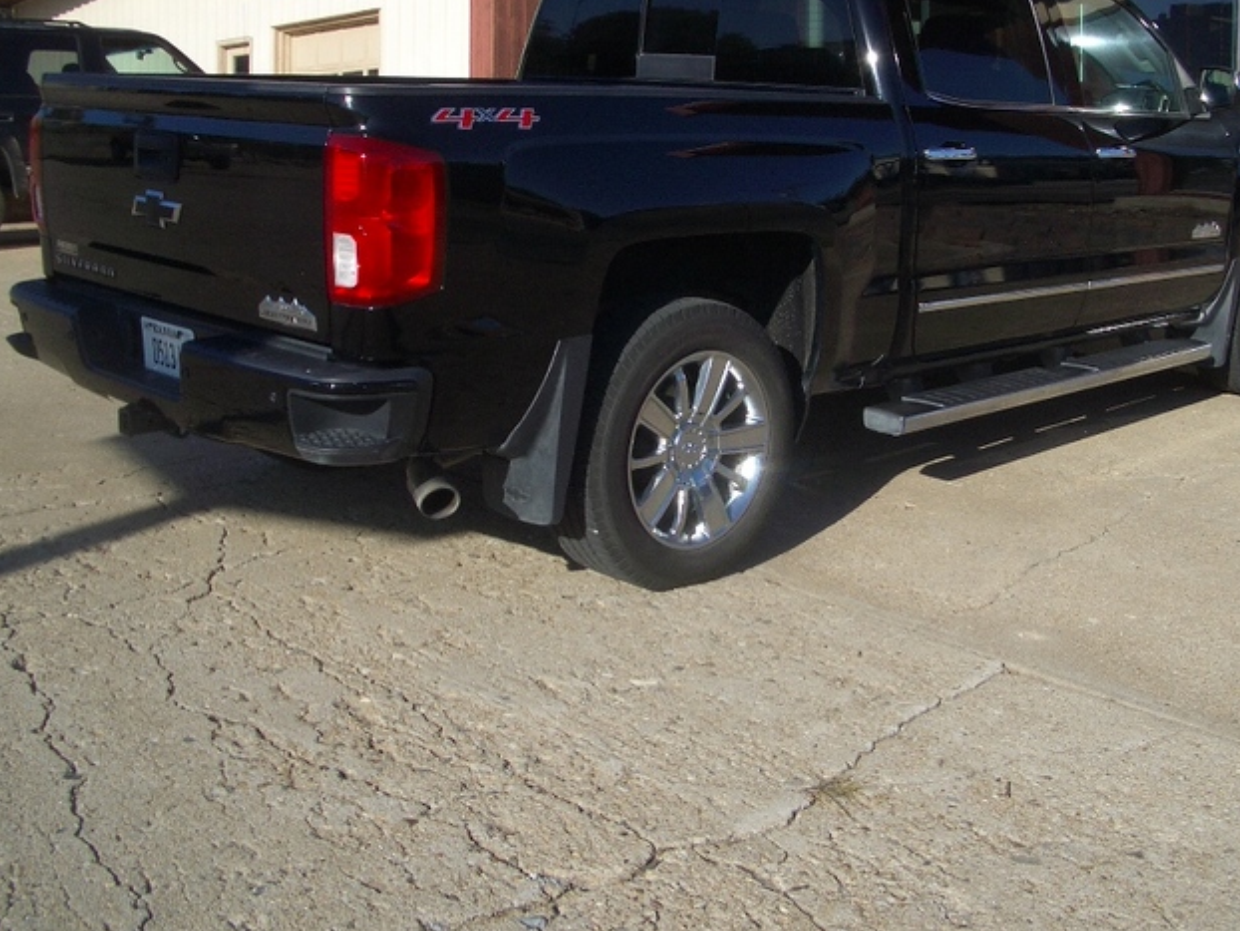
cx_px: 754
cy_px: 341
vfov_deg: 32.0
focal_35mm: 45
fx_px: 1613
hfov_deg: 41.8
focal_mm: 5.8
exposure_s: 1/500
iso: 50
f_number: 4.3
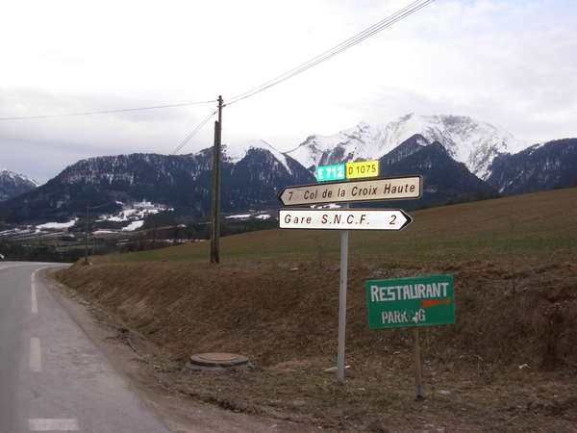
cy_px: 216
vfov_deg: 37.7
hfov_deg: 49.0
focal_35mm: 38
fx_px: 633
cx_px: 288
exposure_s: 1/215
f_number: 2.9
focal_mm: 6.3
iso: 79
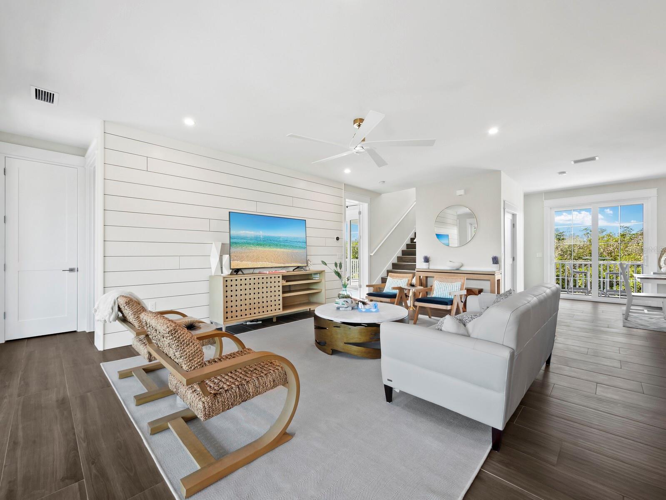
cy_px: 250
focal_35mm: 14
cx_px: 333
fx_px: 269
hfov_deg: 102.1
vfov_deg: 85.7
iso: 400
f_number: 11
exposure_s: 1/2.5
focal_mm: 7
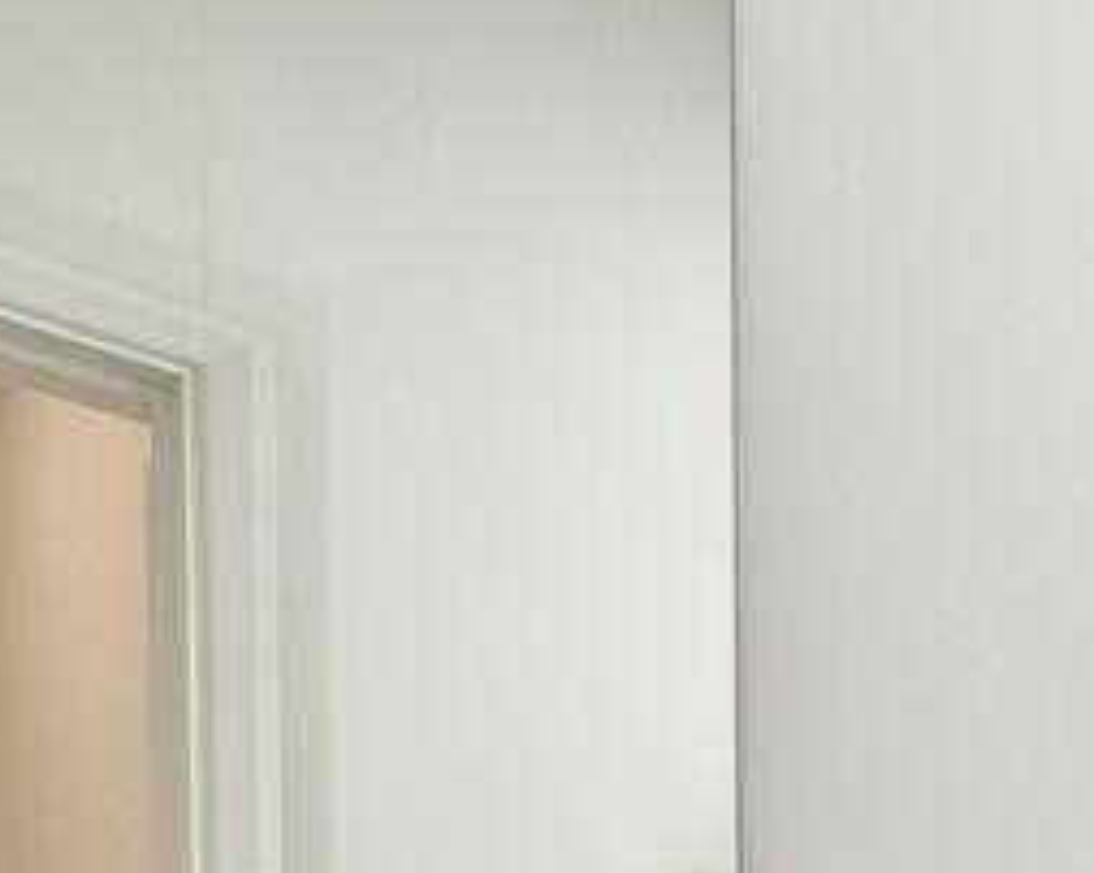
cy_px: 1428
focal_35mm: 57
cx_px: 2041
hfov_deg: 20.7
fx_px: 1844
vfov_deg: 21.0
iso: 640
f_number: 8
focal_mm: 10
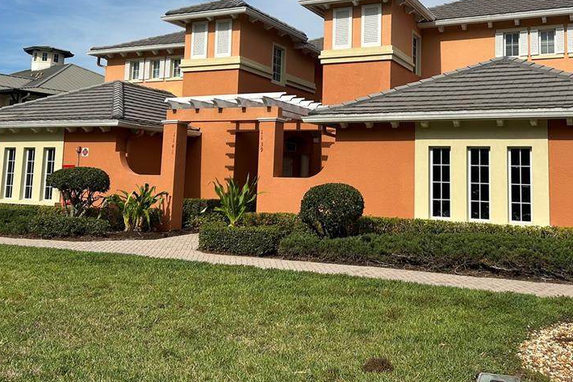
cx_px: 328
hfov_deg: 49.4
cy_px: 107
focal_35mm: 39
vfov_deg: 33.7
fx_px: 621
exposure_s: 1/6579
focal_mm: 5.7
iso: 50
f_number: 1.5
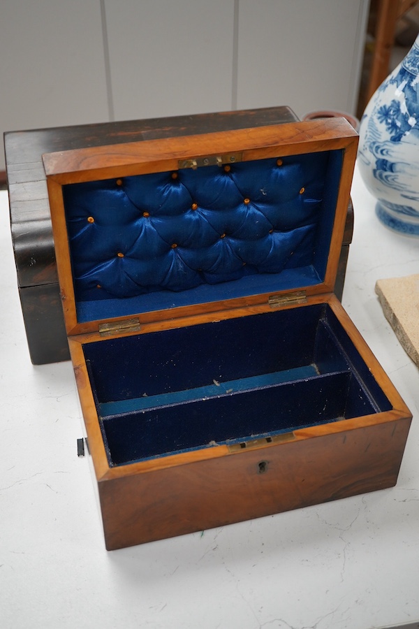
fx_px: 786
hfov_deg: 29.9
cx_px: 210
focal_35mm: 45
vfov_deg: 43.6
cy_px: 314
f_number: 6.3
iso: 800
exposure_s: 1/125
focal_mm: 30
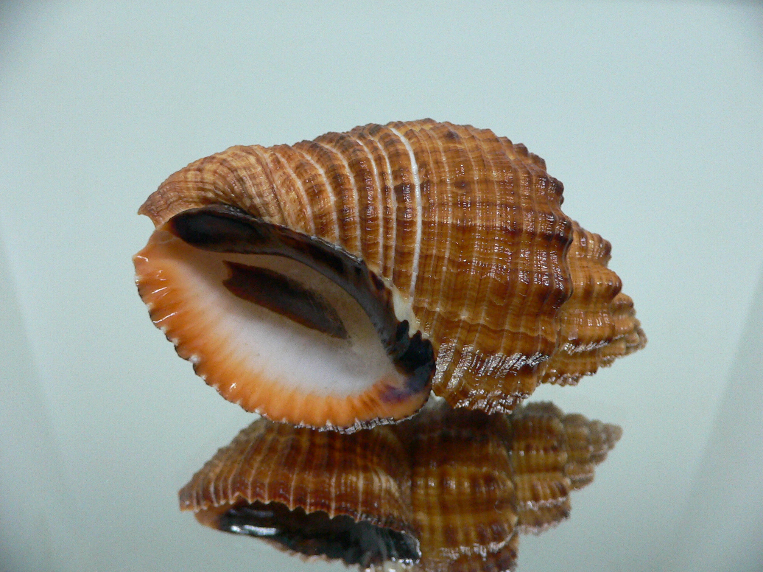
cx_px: 382
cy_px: 286
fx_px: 771
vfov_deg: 40.7
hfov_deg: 52.6
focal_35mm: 35
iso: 200
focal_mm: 4.6
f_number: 2.8
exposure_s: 1/40
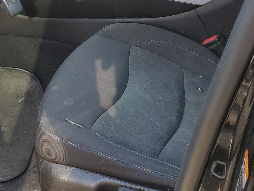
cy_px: 13
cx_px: 59
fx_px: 447
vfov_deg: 23.3
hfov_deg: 31.1
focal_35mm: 61
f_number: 1.5
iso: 50
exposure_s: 1/164
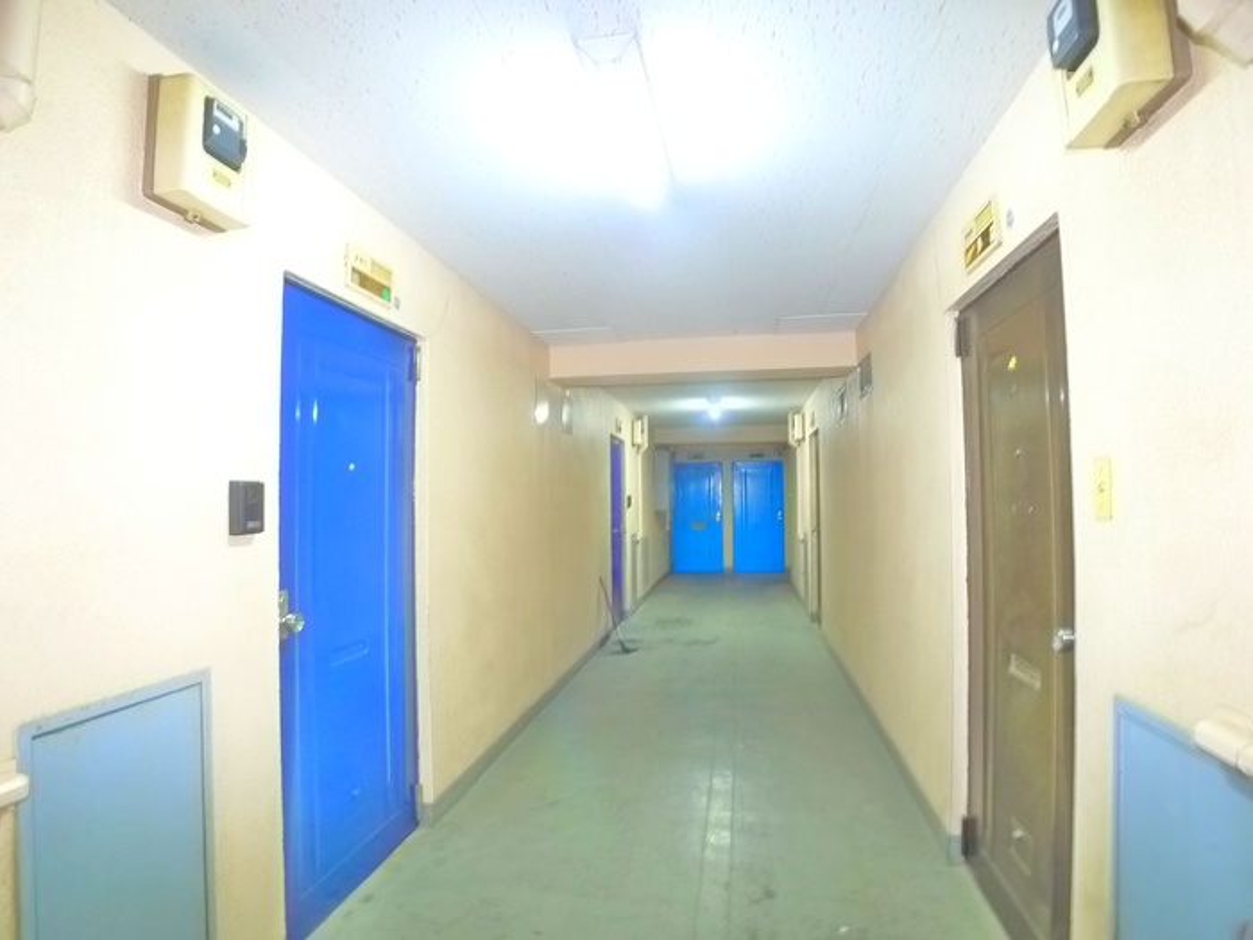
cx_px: 626
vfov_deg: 56.8
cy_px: 470
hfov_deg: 71.6
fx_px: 869
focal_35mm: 24
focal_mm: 5.1
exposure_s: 1/6
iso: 400
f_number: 2
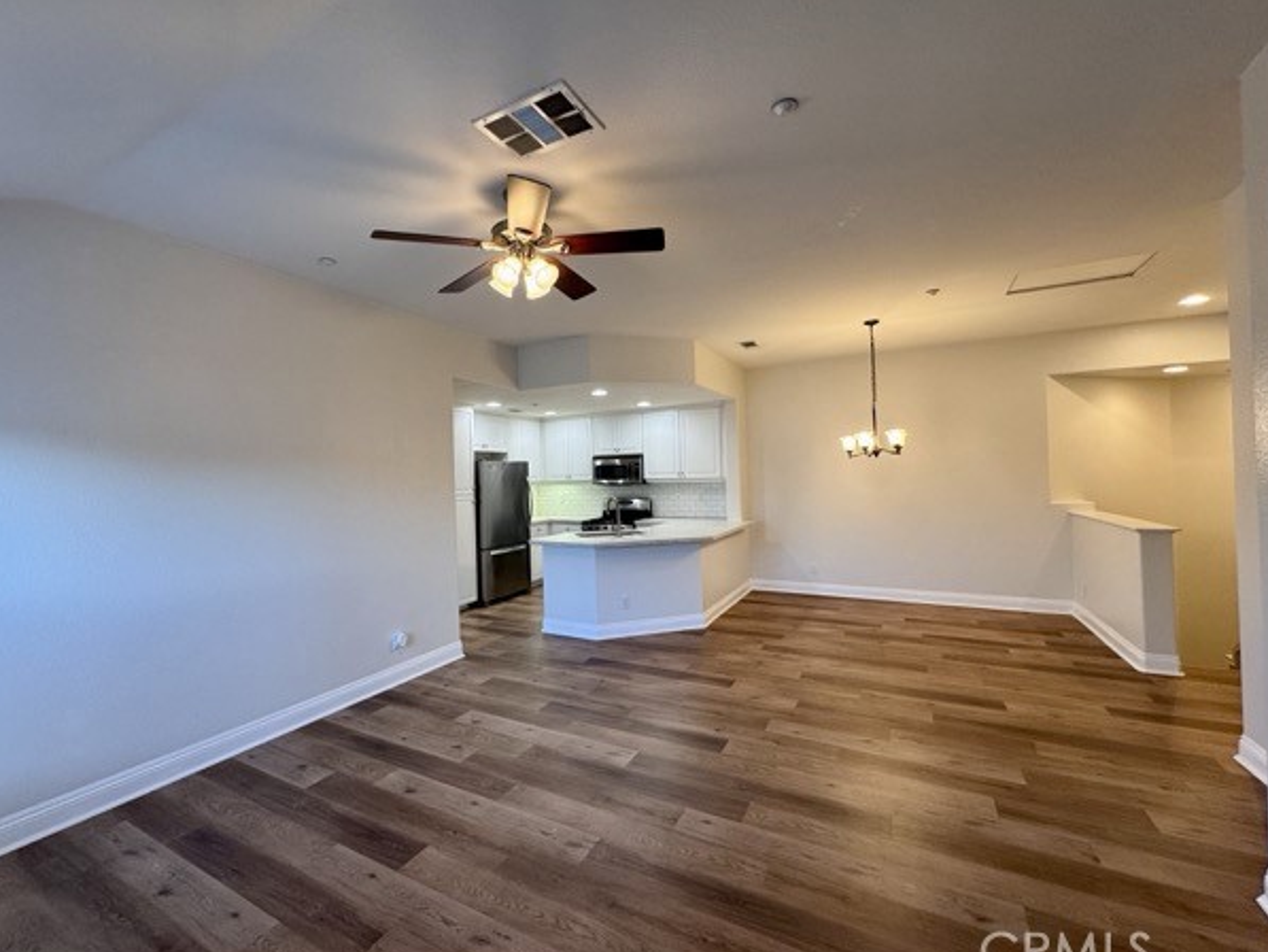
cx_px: 595
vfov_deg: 81.8
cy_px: 472
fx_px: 550
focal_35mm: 15
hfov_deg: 98.0
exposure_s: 1/120
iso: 250
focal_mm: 2.22
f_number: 2.2
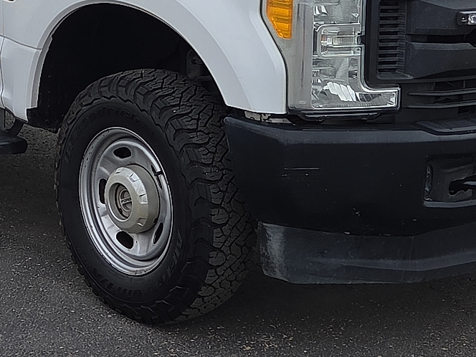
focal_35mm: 94
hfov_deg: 20.7
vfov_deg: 15.5
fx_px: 1293
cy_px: 9
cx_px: 115
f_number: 1.8
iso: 76
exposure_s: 1/769
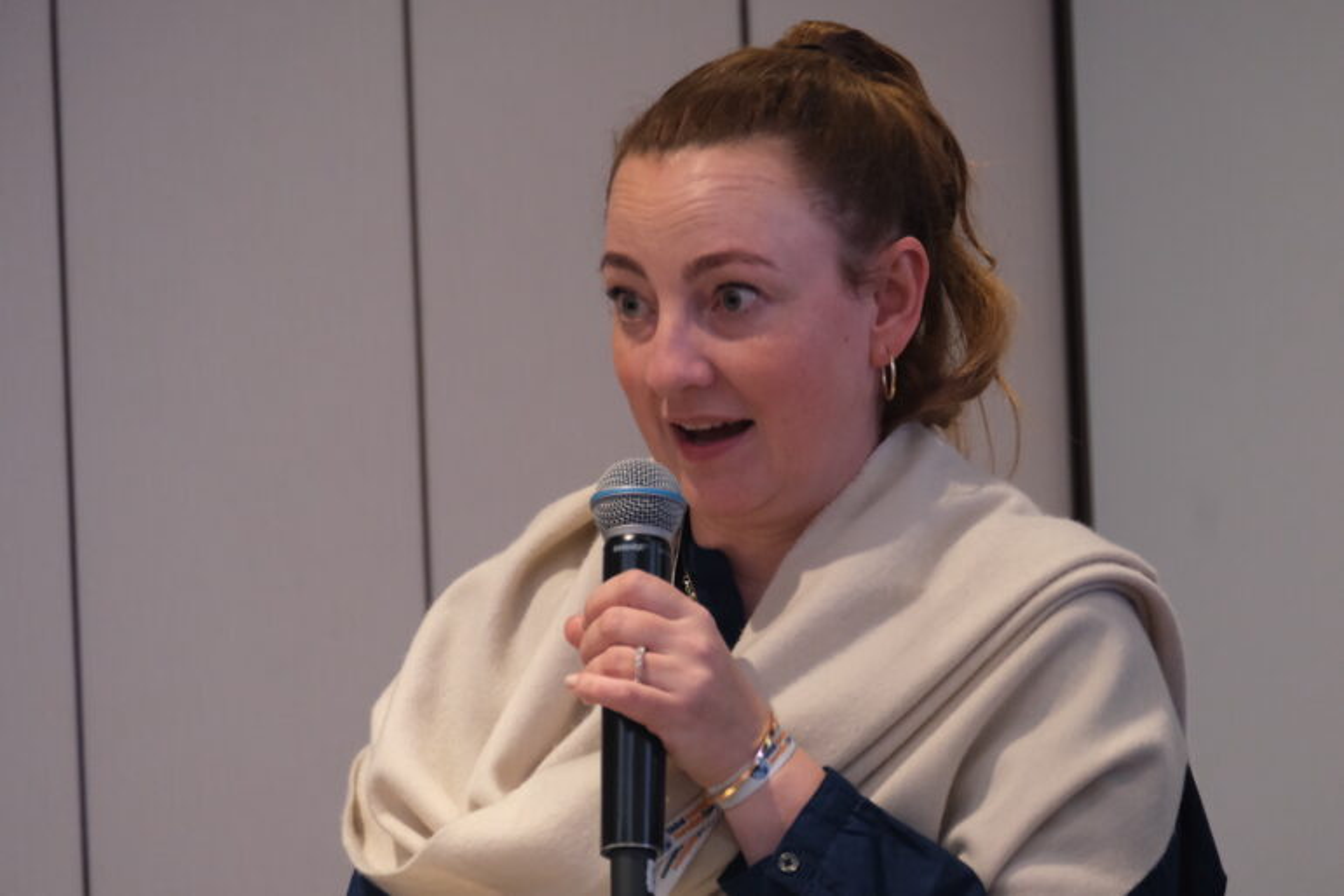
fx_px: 9071
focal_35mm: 243
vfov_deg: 5.7
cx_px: 672
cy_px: 448
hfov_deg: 8.5
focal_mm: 161.8
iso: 3200
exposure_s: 1/40
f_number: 6.2
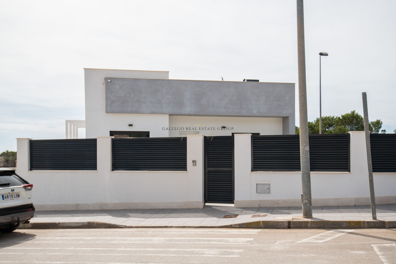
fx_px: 385
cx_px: 198
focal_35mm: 35
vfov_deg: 37.9
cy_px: 132
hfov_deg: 54.4
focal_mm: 35
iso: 80
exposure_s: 1/320
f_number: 6.3
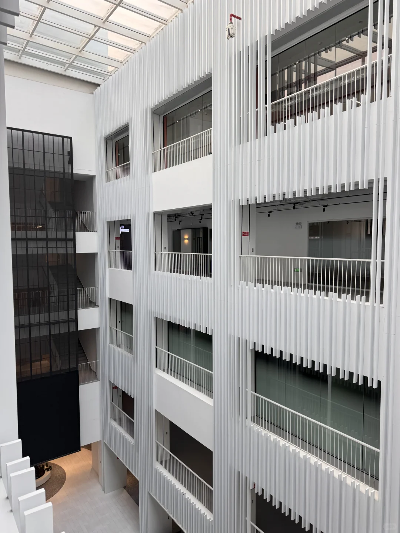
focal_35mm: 24
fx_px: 370
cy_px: 266
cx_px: 200
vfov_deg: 71.6
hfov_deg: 56.8
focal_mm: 6.76
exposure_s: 1/193
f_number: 1.78
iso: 64
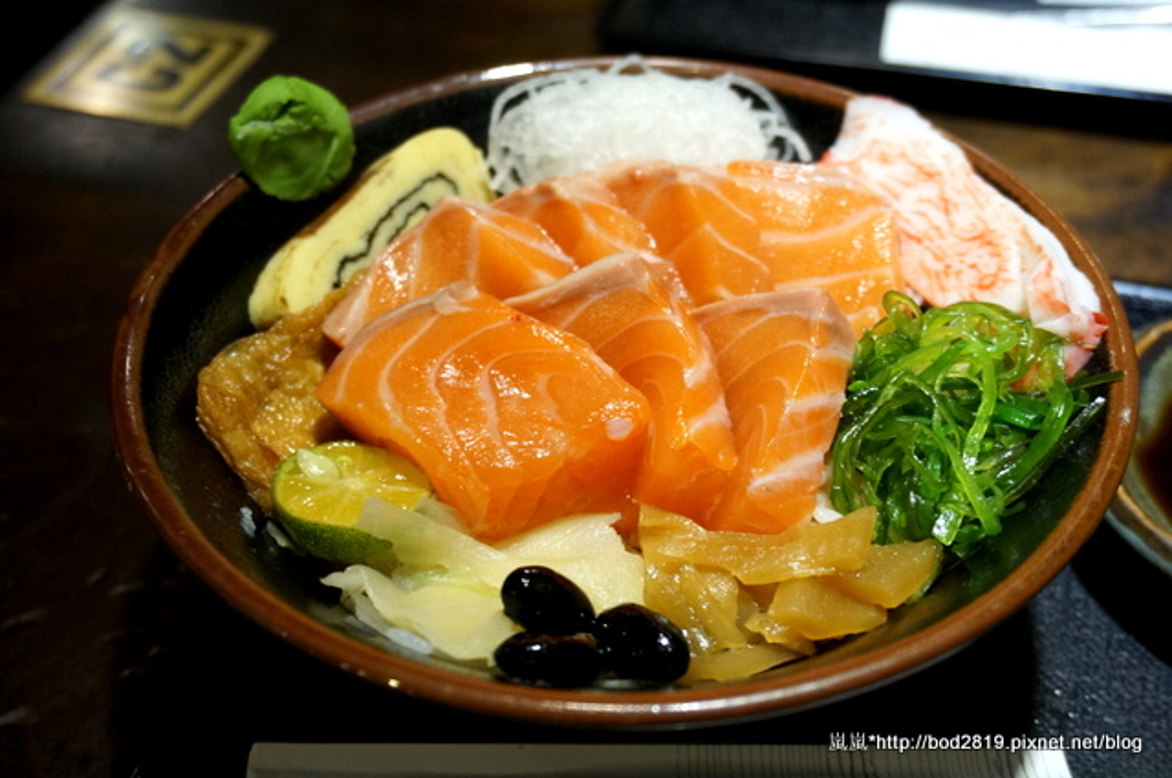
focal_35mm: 42
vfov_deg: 31.8
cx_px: 586
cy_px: 389
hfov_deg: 46.5
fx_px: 1366
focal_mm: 28
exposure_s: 1/60
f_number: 4.5
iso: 1000
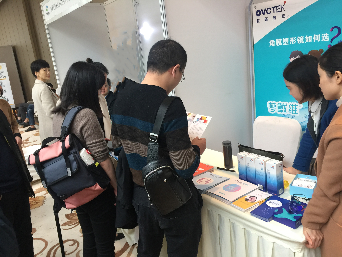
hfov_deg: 61.7
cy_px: 128
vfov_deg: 48.2
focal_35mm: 29
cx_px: 171
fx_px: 287
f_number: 2.2
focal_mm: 4.15
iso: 50
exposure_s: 1/17
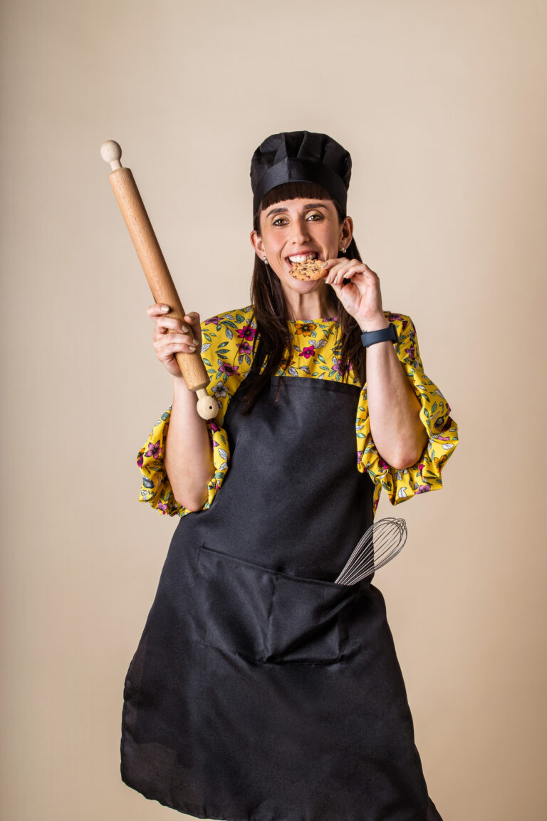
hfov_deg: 15.2
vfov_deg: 22.6
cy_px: 410
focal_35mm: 90
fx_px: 2051
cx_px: 274
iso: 100
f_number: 18
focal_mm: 90
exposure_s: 1/250
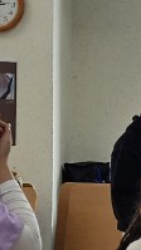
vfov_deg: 13.4
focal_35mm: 161
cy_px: 141
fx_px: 1070
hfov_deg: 7.1
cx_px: 336
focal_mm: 5.4
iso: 32
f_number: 1.8
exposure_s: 1/120
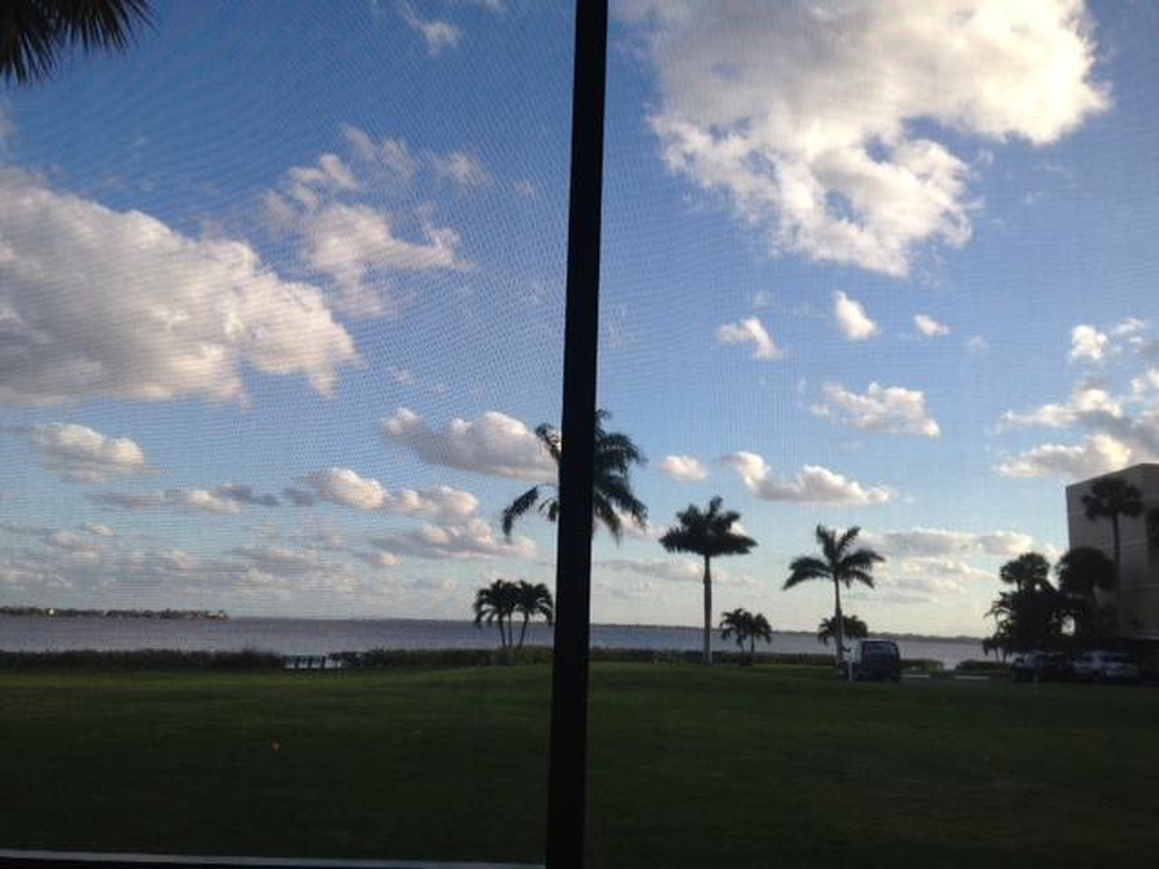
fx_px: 1105
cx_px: 580
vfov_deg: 42.9
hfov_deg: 55.4
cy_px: 434
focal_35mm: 33
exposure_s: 1/583
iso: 50
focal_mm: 4.12
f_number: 2.4
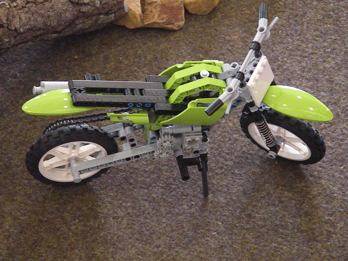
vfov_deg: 8.7
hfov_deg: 11.6
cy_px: 130
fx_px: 1709
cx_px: 174
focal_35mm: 170
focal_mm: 30.1
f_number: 4.5
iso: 1600
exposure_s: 1/50.8
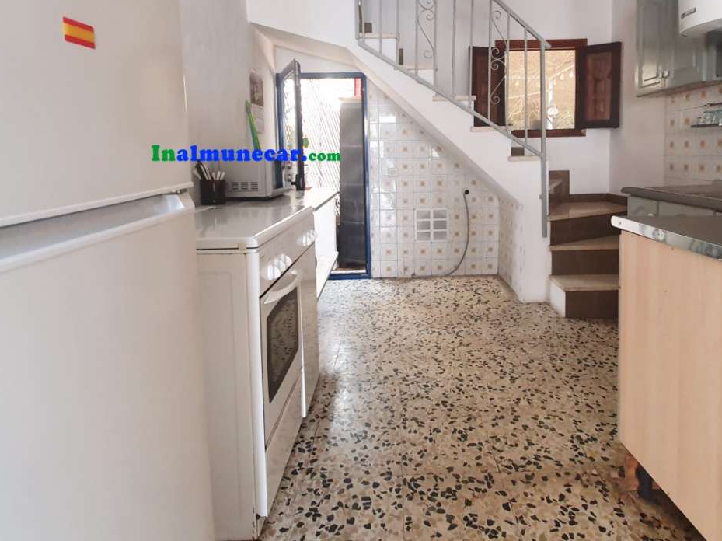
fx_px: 438
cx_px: 406
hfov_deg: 78.7
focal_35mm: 21
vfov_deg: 61.9
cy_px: 182
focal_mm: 1.8
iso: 250
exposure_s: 1/50
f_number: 2.2
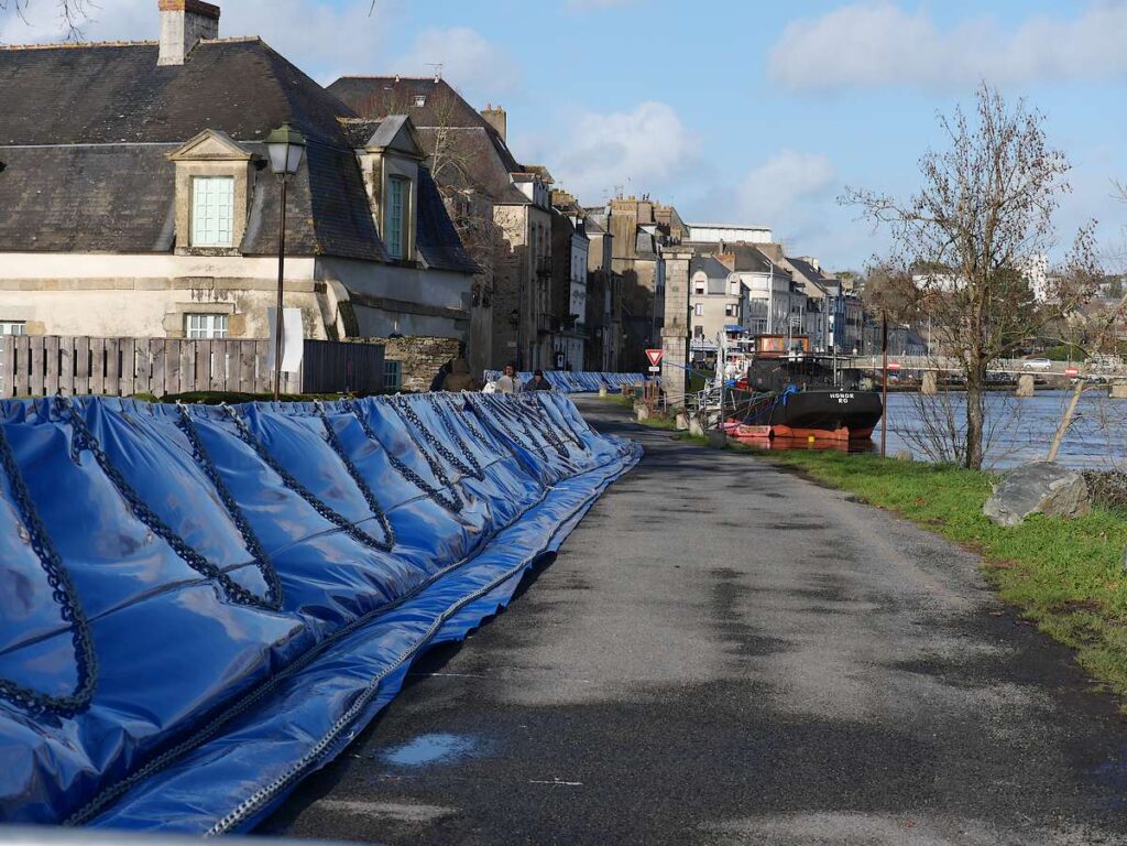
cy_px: 423
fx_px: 2279
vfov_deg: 21.0
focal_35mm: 70
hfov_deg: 27.8
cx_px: 564
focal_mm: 35
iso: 200
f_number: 6.3
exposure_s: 1/800
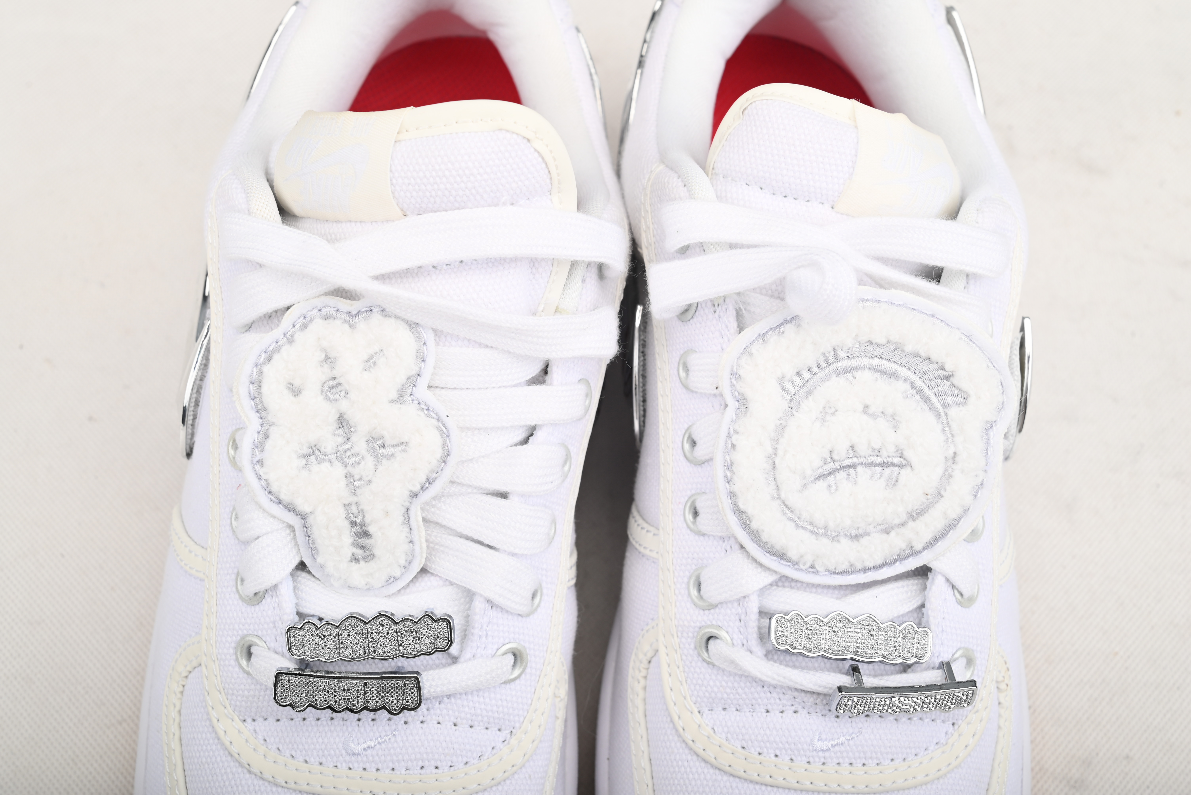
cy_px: 398
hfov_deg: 41.9
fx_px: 1555
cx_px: 596
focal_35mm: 47
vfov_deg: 28.7
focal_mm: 47
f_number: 11
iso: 100
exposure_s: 1/200
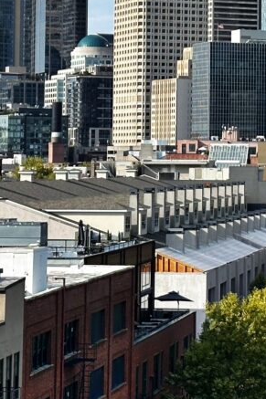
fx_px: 1597
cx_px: 267
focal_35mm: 144
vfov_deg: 14.1
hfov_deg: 9.5
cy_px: 14
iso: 64
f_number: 1.78
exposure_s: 1/4367
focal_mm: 6.86
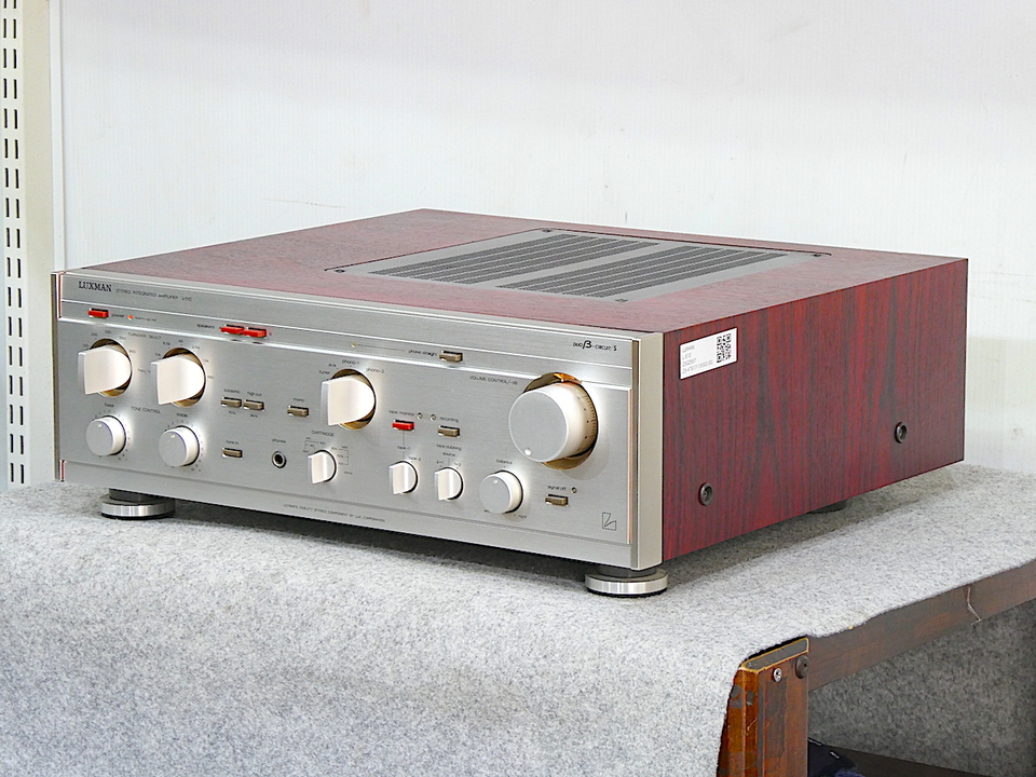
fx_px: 3442
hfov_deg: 17.1
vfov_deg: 12.9
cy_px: 388
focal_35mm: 115
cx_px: 518
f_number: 5.1
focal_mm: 20.6
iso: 200
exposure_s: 1/13
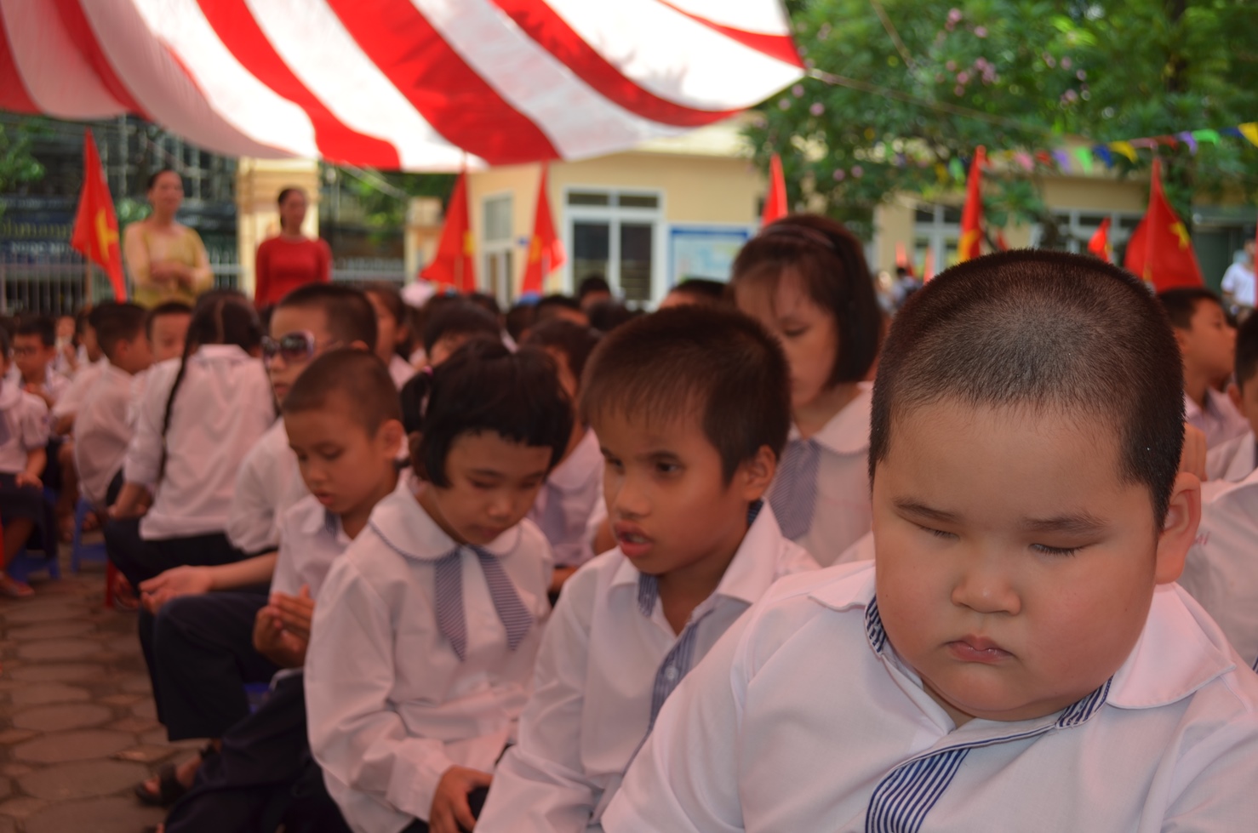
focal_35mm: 45
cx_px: 629
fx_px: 1569
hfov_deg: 43.7
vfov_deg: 29.7
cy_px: 416
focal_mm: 30
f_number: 4.5
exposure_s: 1/200
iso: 100
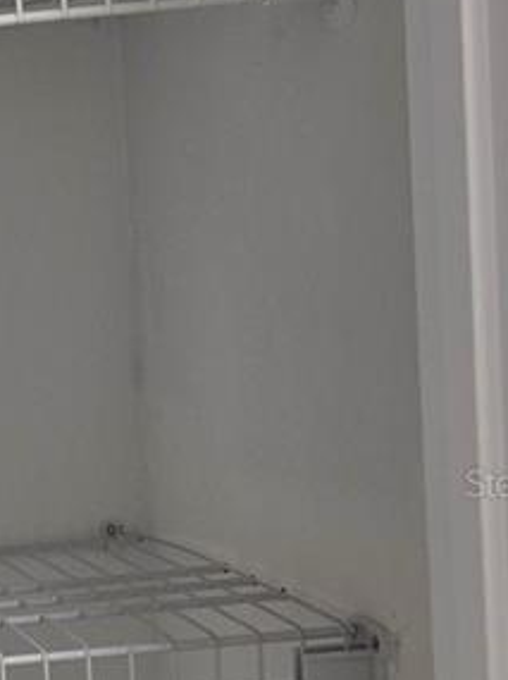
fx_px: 1902
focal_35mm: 97
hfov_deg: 13.5
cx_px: -439
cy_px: 482
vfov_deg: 20.2
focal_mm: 5.4
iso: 160
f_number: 1.8
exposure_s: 1/120
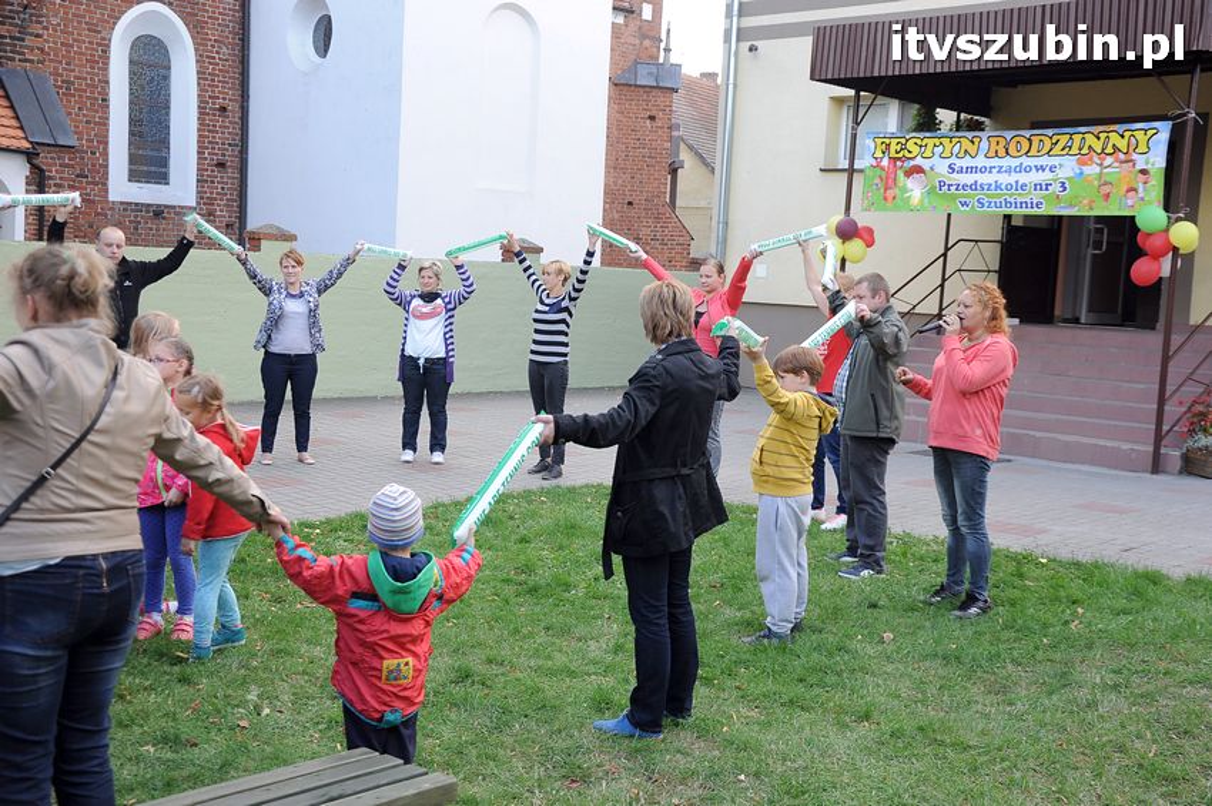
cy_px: 403
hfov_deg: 46.4
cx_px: 606
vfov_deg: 31.8
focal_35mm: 42
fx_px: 1413
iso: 320
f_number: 5
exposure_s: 1/100
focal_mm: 28
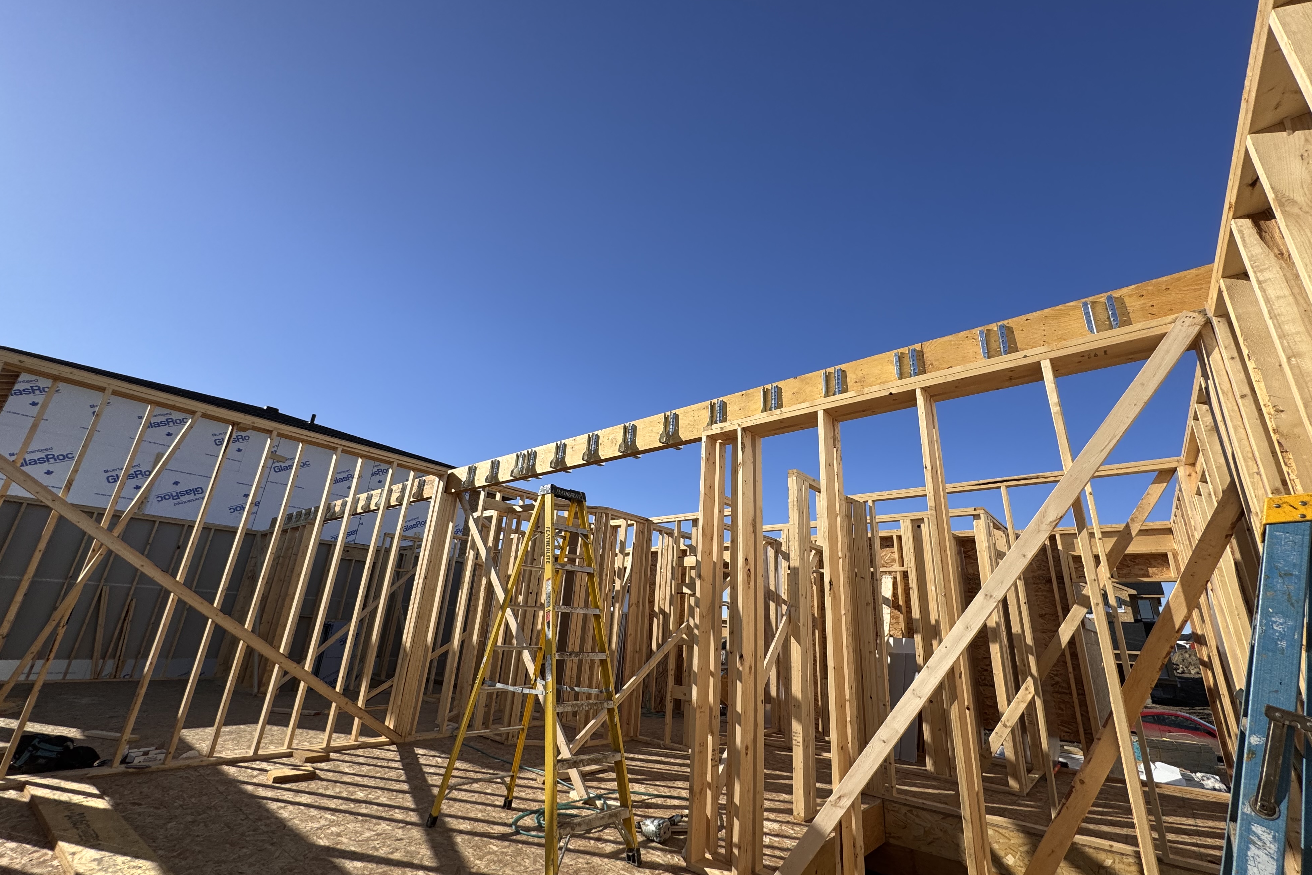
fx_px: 547
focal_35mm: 15
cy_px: 438
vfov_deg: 77.3
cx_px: 673
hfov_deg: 100.4
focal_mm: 2.22
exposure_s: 1/3546
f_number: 2.2
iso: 50
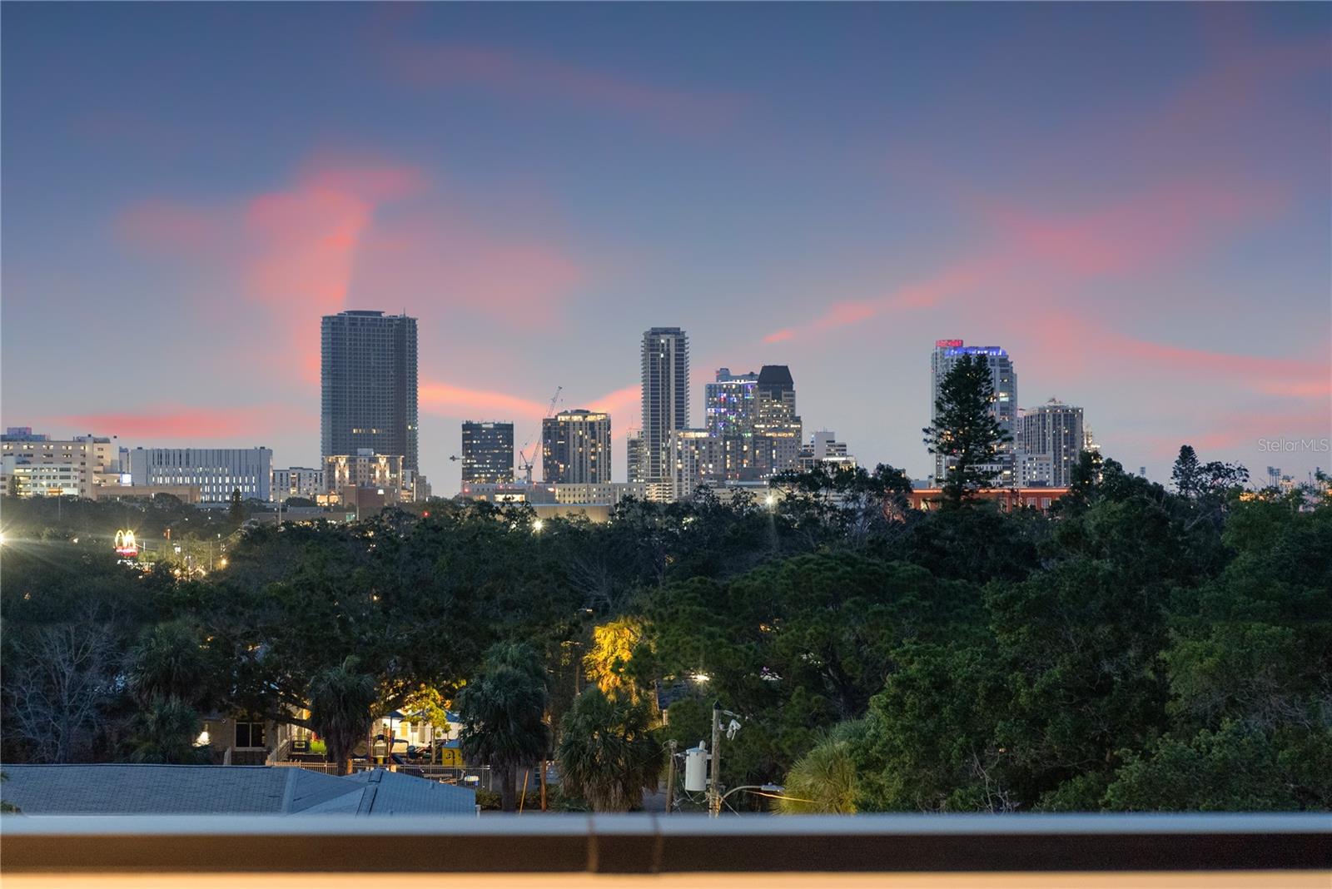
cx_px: 666
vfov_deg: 16.1
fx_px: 3146
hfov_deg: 23.9
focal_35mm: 85
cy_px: 444
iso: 1000
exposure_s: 1/10
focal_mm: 85
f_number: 3.5
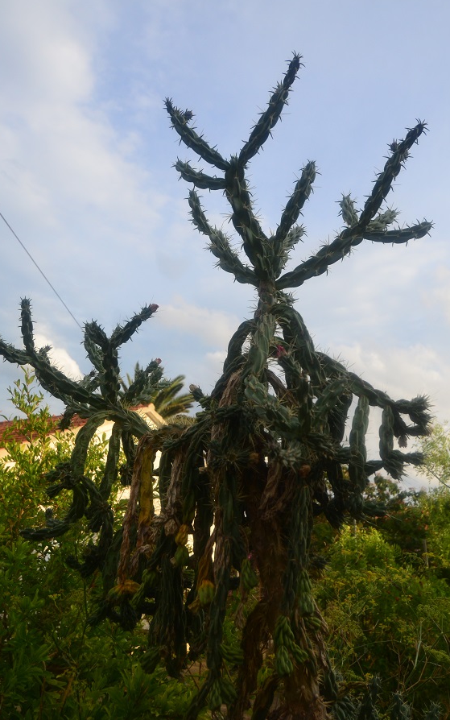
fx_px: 667
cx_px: 217
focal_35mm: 34
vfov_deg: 56.7
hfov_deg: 37.3
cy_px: 360
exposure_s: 1/2000
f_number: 5
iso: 640
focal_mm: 22
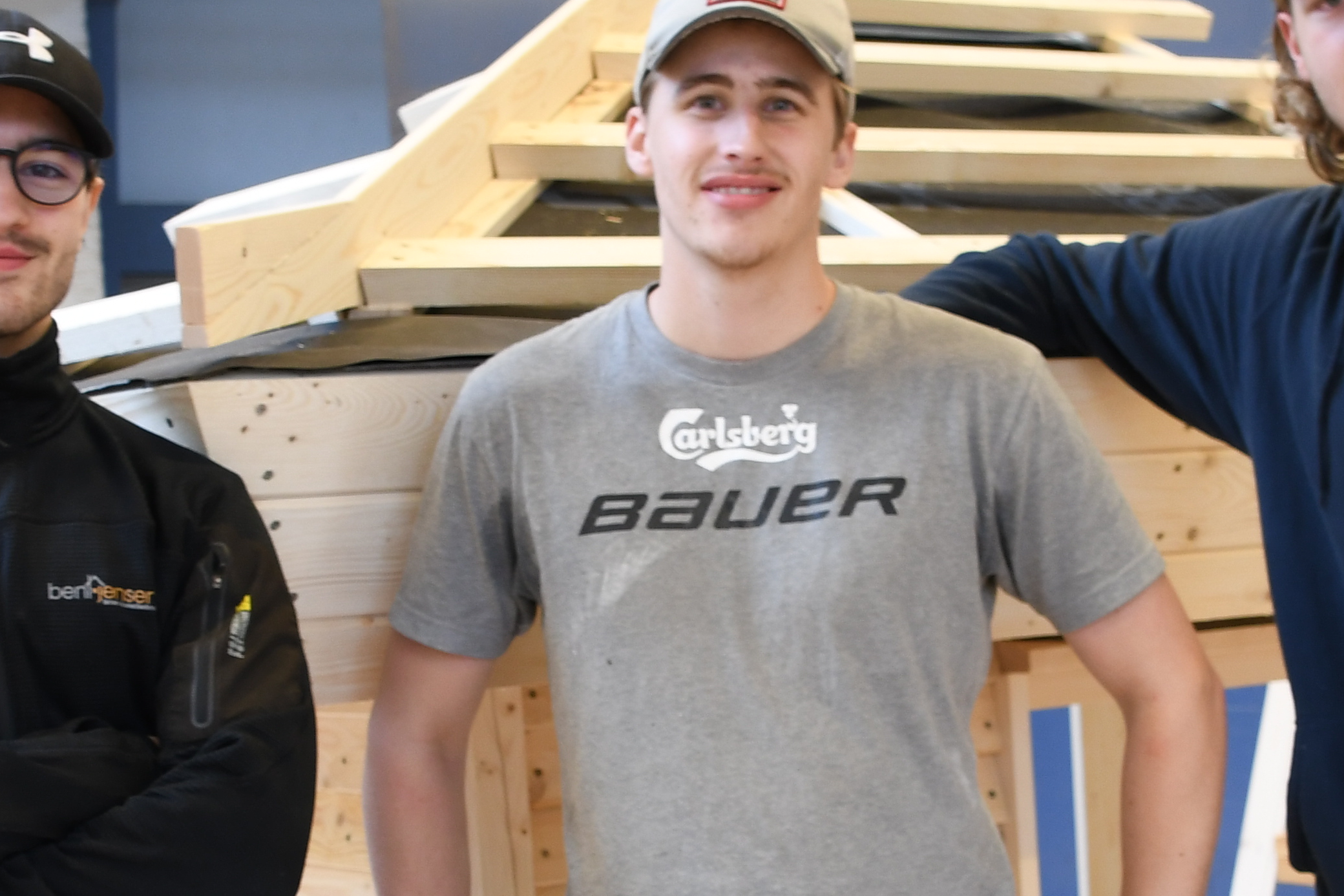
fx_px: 3098
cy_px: 605
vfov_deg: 16.4
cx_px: 776
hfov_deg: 24.5
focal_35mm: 83
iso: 400
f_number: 3.5
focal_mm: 21
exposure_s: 1/25
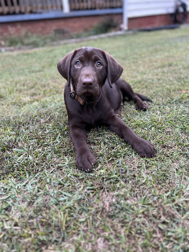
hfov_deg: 53.1
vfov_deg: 67.3
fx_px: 189
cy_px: 126
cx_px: 94
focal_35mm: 26
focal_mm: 5.7
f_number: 1.5
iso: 250
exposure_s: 1/60
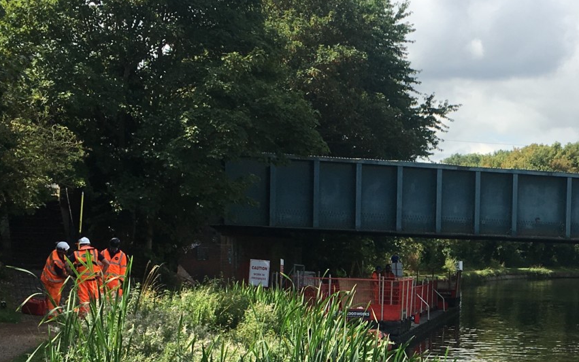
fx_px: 1168
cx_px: 514
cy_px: 346
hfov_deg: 26.9
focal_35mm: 74
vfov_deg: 17.3
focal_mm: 4.15
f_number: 2.2
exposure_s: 1/1131
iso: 25
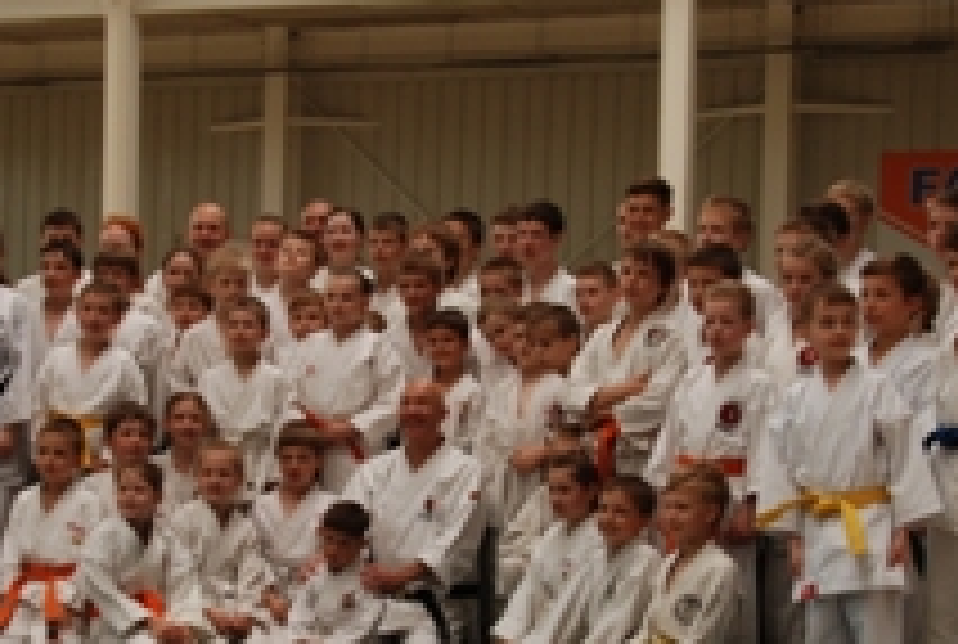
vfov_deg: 16.0
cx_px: 369
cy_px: 500
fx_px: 2268
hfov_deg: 23.8
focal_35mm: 85
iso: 200
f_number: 4.5
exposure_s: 1/80
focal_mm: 27
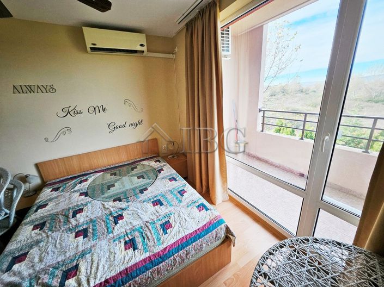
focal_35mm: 13
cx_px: 192
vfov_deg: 89.9
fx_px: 144
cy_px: 144
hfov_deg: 106.2
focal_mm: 1.7
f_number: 2.2
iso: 40
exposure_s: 1/100
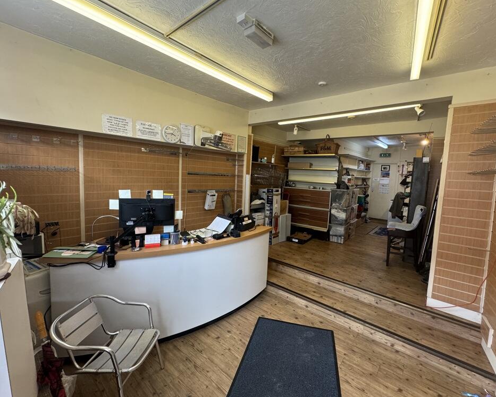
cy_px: 194
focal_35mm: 15
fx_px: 220
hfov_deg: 96.5
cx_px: 272
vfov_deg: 84.0
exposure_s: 1/100
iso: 250
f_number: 2.2
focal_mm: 2.22
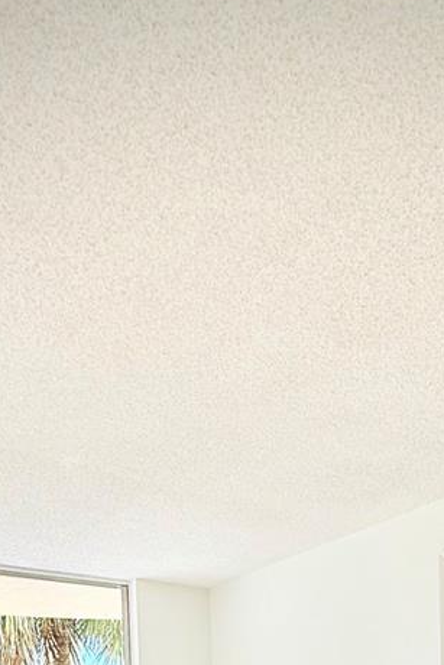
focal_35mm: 38
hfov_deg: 34.8
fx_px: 702
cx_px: 289
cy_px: 775
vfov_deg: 38.9
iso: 64
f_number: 2.2
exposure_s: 1/191
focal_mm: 2.22
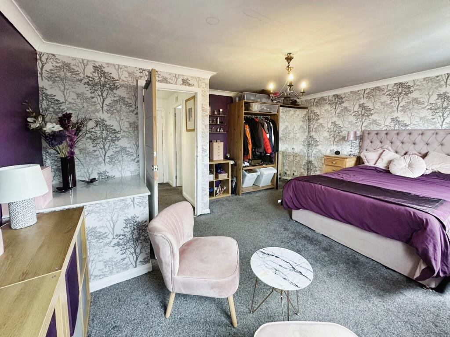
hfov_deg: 102.1
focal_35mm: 14
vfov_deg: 85.7
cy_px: 168
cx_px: 225
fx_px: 182
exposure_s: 1/50
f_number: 2.2
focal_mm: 2.22
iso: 200
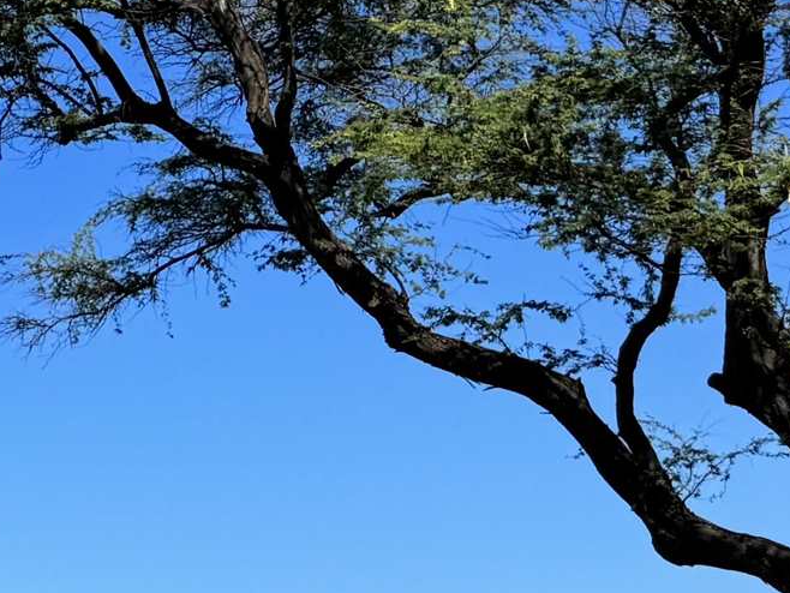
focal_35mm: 112
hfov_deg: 13.7
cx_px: -980
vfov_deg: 13.2
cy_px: 310
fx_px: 2557
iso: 80
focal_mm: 6.86
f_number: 1.78
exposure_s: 1/6410
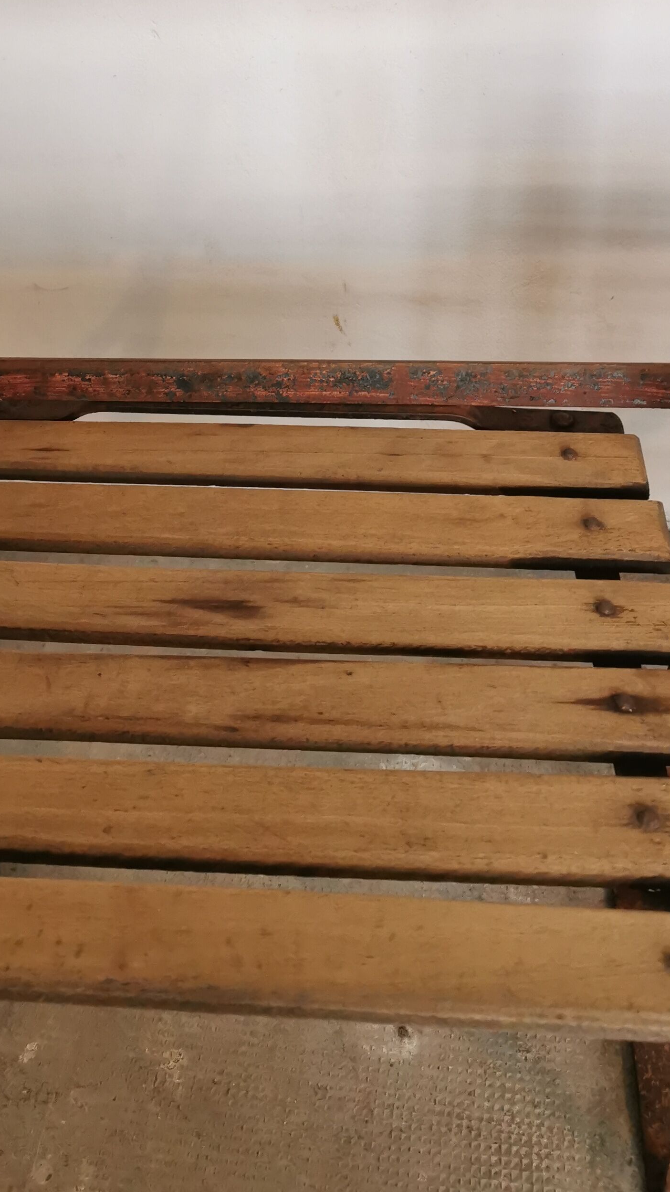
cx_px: 268
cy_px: 324
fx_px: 1358
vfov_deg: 46.0
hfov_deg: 27.7
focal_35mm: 43
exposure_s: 1/60
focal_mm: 5.56
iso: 320
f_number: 1.6
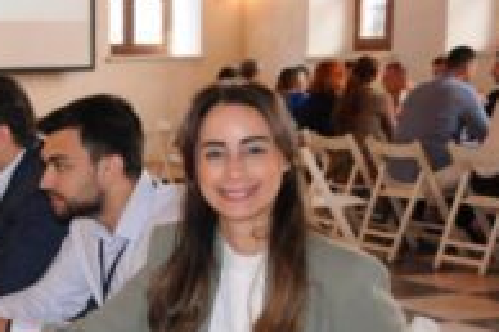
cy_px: 263
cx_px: -121
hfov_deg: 21.5
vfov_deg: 15.6
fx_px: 1205
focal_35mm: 87
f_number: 4.5
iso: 640
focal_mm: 22
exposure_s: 1/60
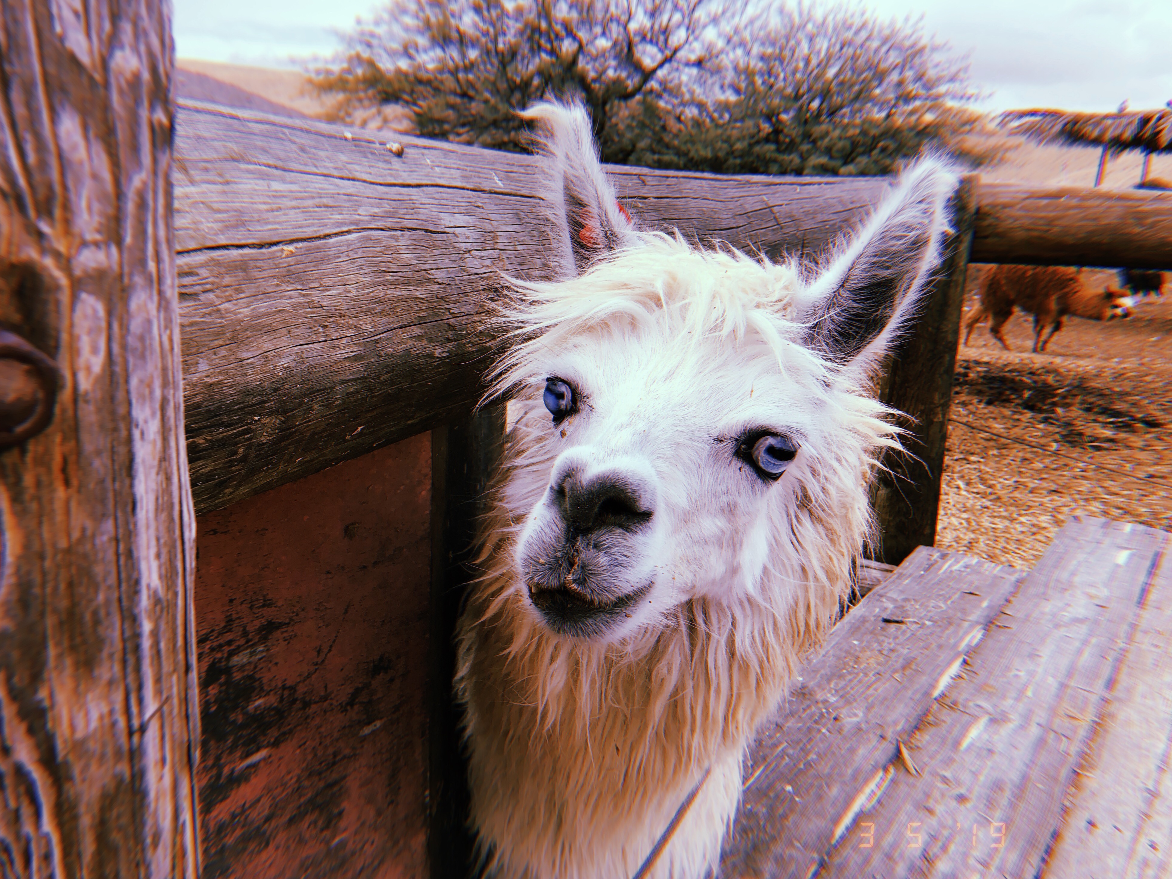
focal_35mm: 29
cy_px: 454
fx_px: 982
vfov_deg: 48.2
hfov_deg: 61.7
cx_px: 580
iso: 20
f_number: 1.8
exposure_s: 1/1372
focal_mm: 3.99
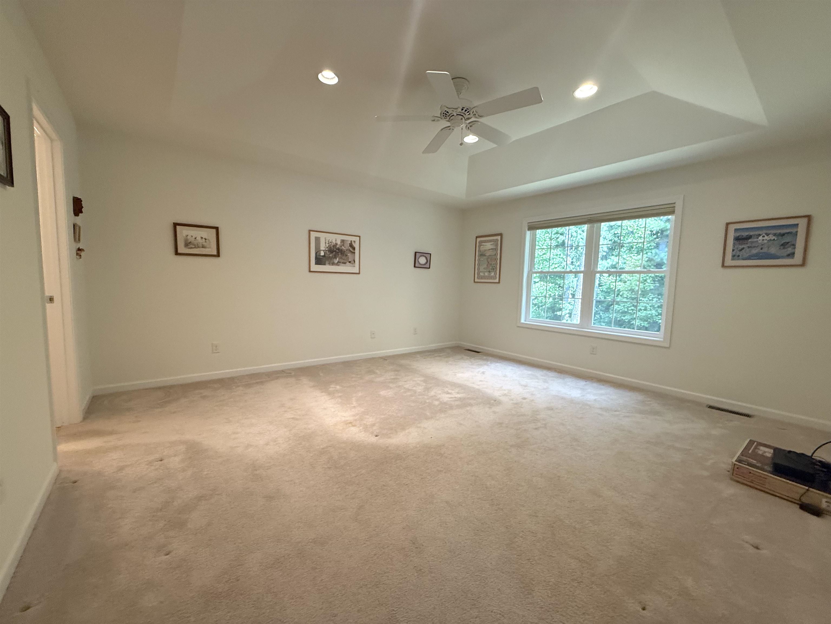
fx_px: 336
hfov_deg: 102.1
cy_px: 312
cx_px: 416
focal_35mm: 14
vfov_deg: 85.7
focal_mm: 2.22
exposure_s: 1/120
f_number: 2.2
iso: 200
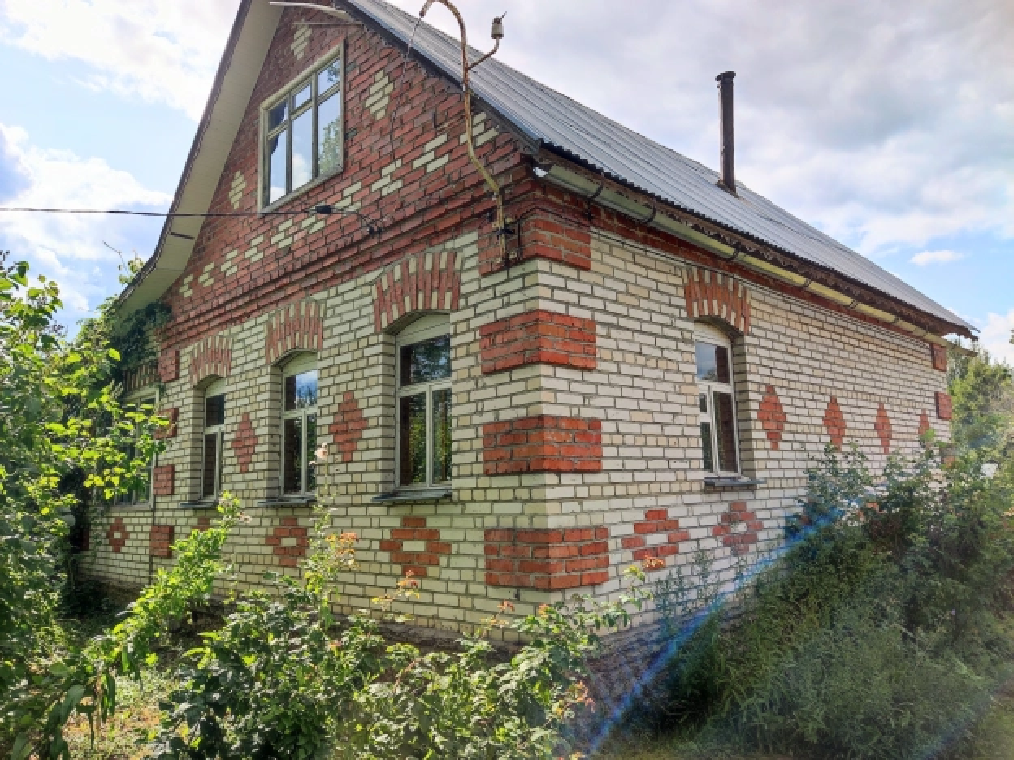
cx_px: 507
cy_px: 380
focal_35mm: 25
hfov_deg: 69.4
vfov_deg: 54.9
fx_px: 732
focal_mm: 4.71
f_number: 1.79
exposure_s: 1/407
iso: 50
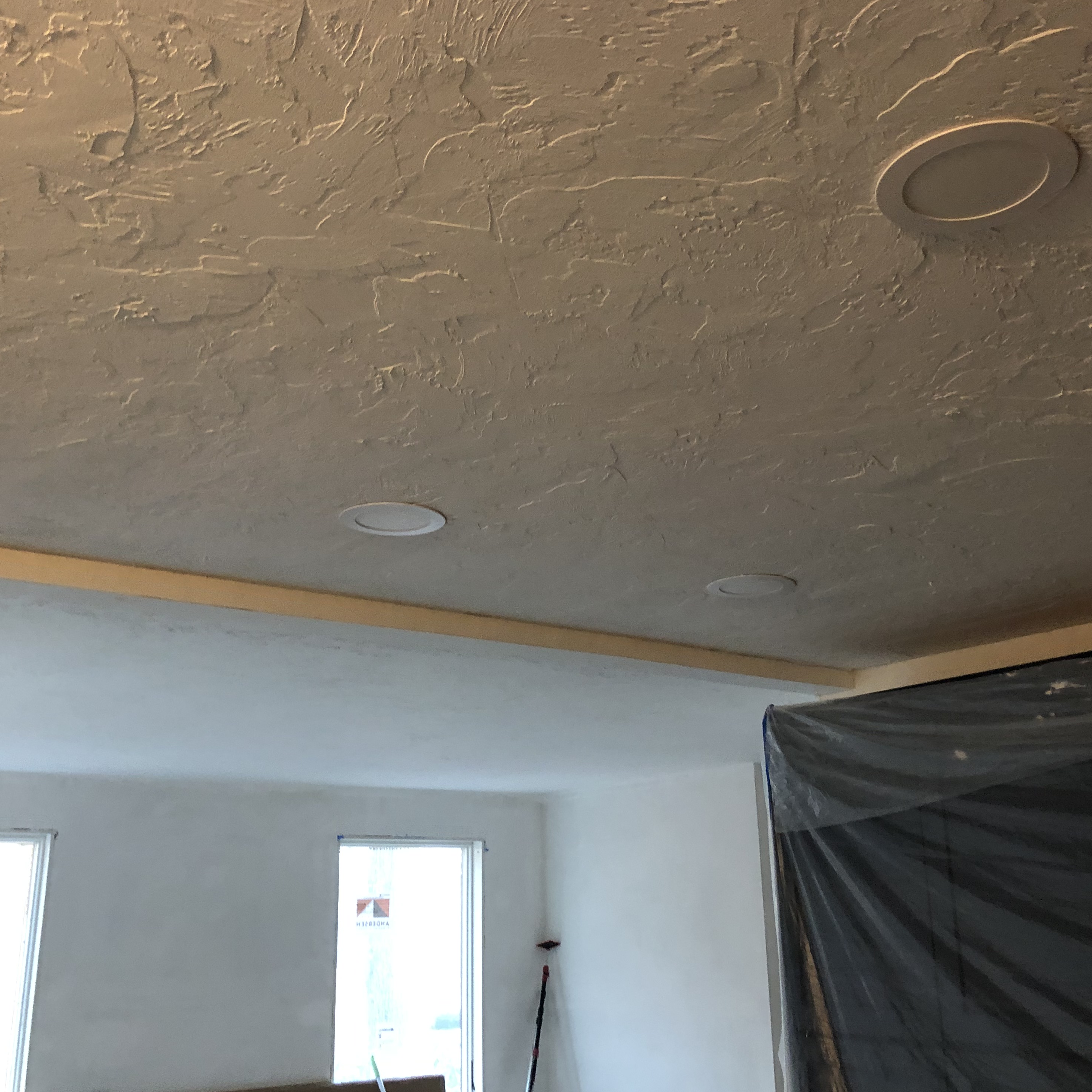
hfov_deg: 48.5
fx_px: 1213
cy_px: 537
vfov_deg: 48.4
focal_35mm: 34
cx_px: 546
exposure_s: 1/12
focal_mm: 3.99
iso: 100
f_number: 1.8
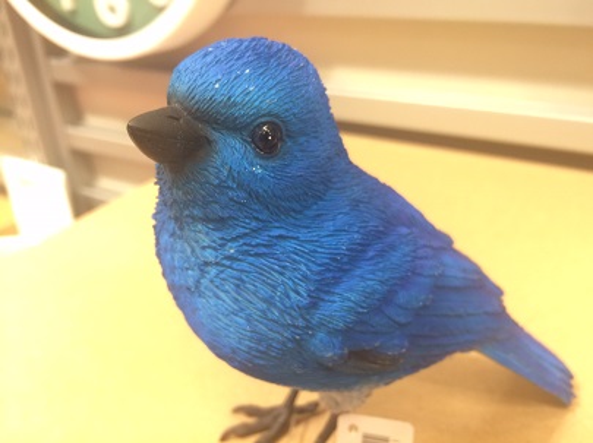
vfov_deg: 48.2
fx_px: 496
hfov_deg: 61.7
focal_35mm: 29
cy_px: 222
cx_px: 296
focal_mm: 4.15
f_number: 2.2
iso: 125
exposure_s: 1/30
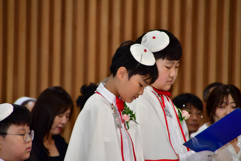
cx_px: 120
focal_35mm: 405
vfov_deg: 3.4
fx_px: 2711
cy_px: 80
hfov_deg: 5.1
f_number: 6.3
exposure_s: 1/125
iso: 1400
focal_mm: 270
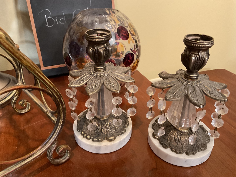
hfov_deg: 61.7
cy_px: 88
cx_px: 118
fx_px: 198
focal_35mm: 29
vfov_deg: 48.2
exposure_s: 1/30
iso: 250
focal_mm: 3
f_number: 1.8
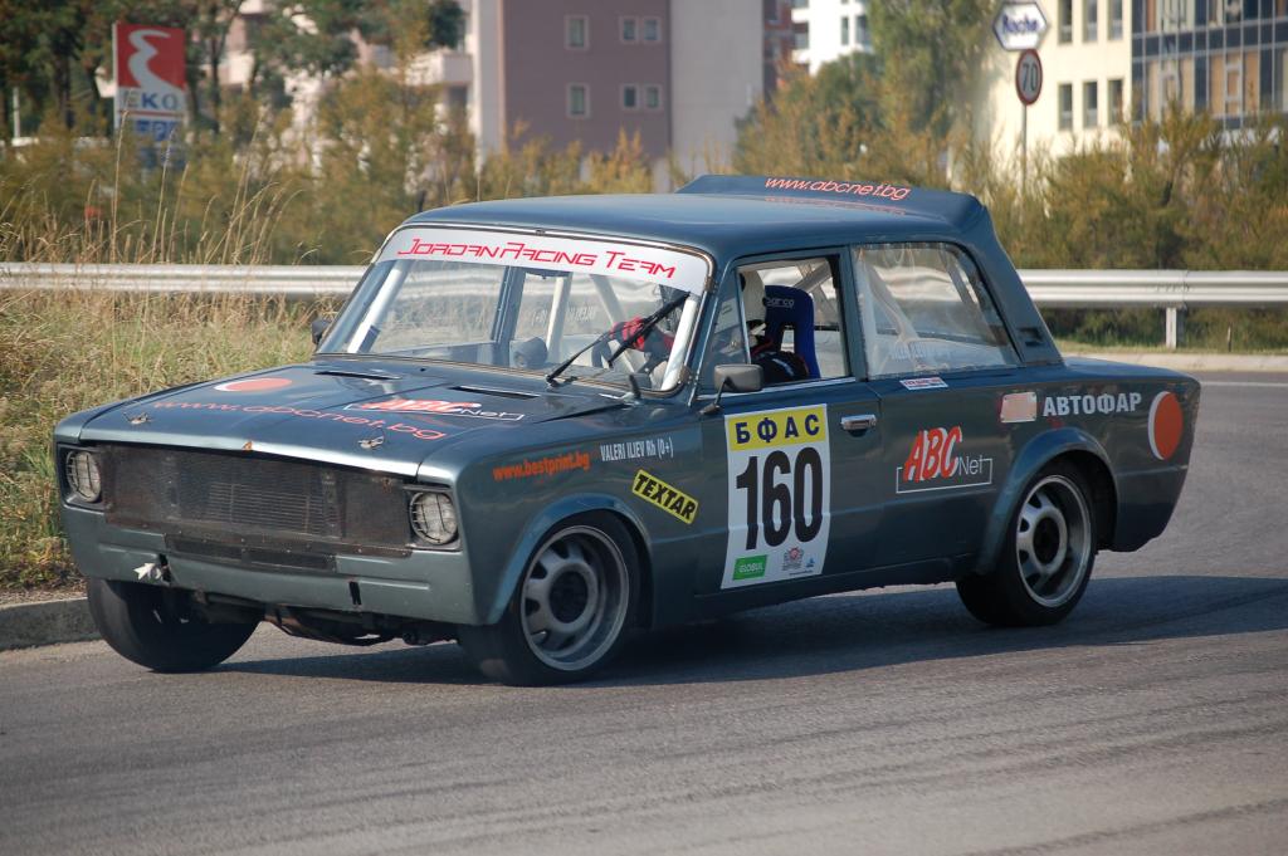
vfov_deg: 8.7
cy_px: 428
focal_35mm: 158
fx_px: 5630
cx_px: 644
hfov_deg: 13.1
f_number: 4.8
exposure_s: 1/1000
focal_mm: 105
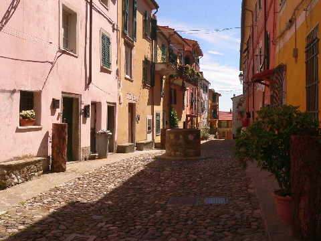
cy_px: 120
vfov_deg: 39.7
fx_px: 334
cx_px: 160
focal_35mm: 36
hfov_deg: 51.4
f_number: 5.6
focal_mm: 6
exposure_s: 1/1000
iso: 200
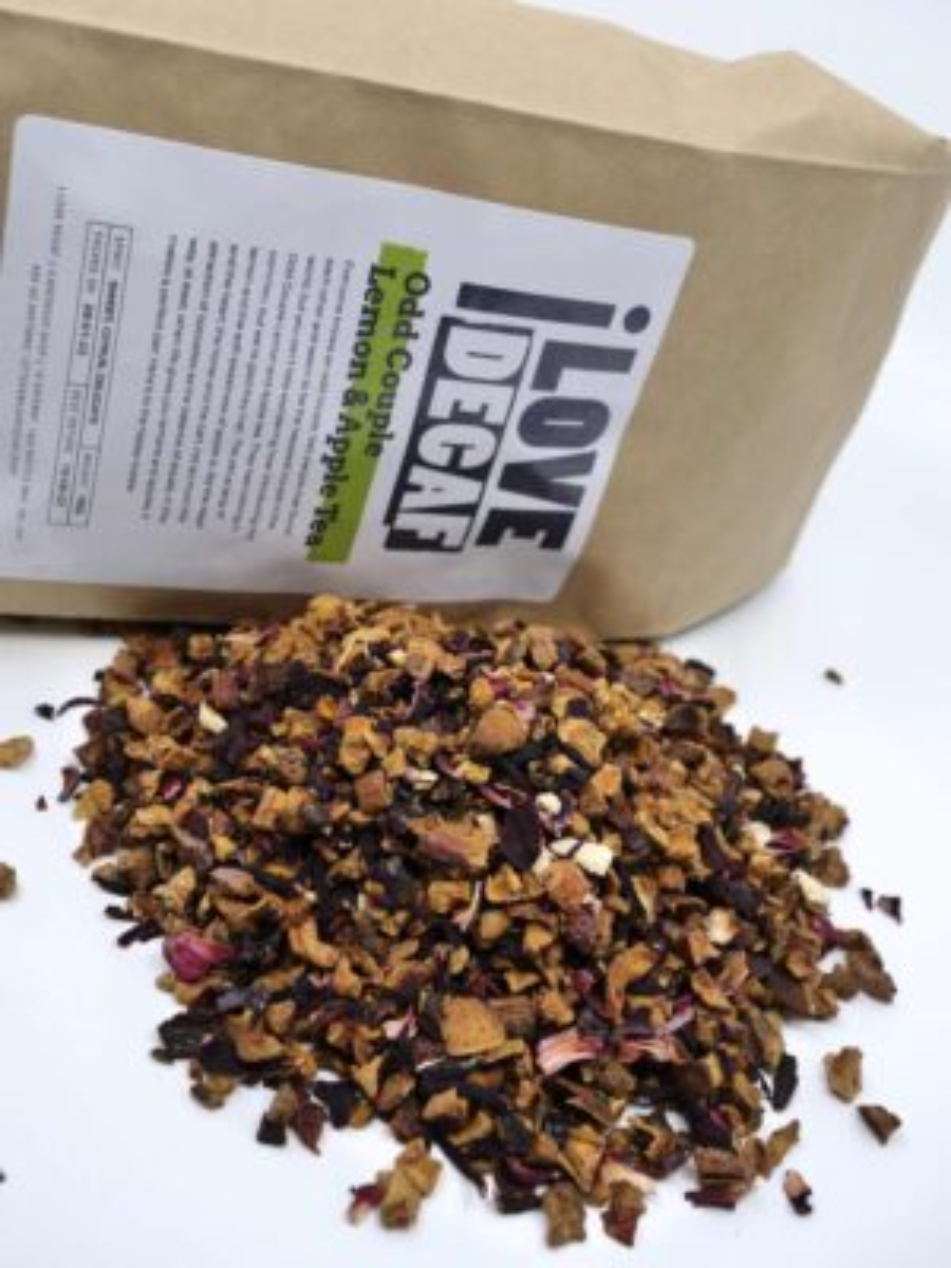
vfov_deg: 49.0
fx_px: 1392
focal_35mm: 38
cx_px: 476
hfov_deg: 37.7
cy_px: 634
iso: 200
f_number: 5
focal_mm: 19
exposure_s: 1/200
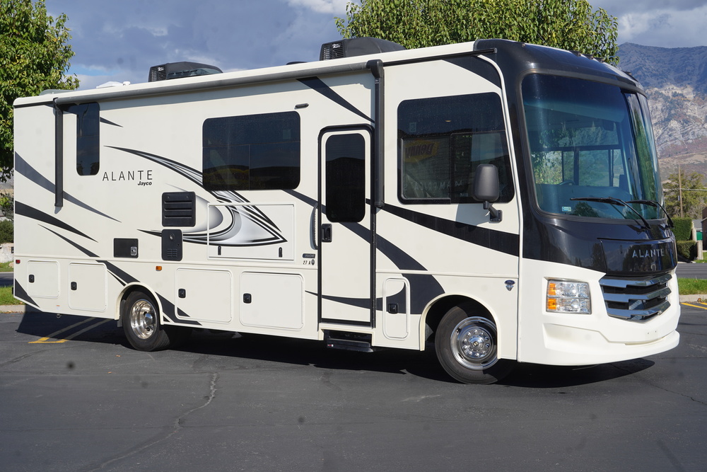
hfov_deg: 38.2
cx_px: 354
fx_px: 1021
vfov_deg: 26.0
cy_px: 236
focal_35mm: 52
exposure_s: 1/320
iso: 100
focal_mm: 52
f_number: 9
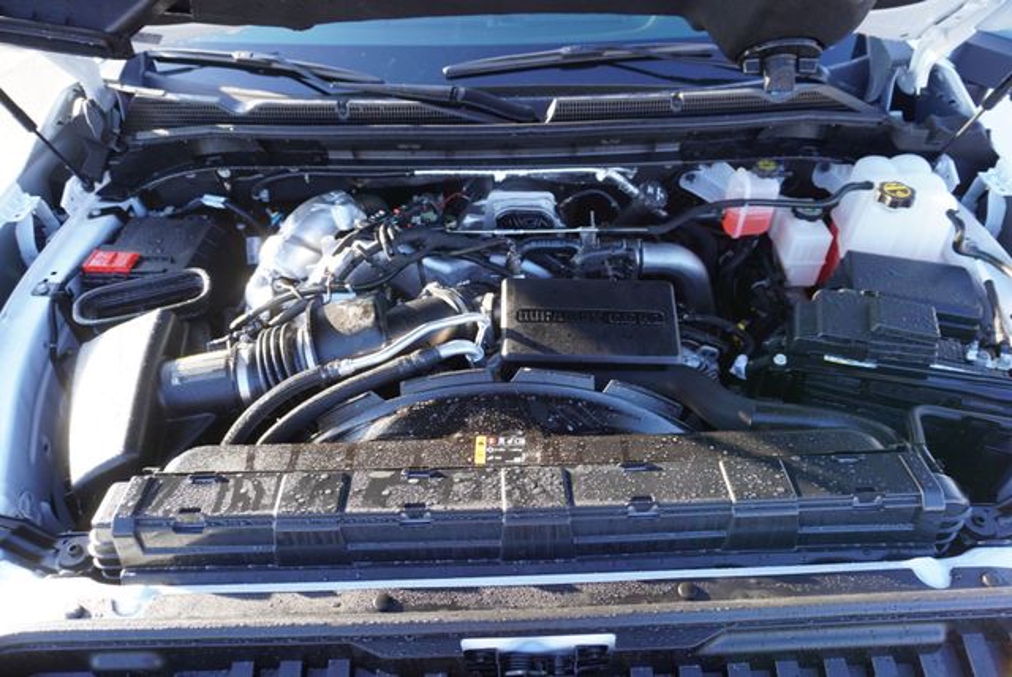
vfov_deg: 53.2
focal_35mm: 24
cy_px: 338
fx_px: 675
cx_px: 506
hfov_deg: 73.7
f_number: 4
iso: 160
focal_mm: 16
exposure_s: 1/60
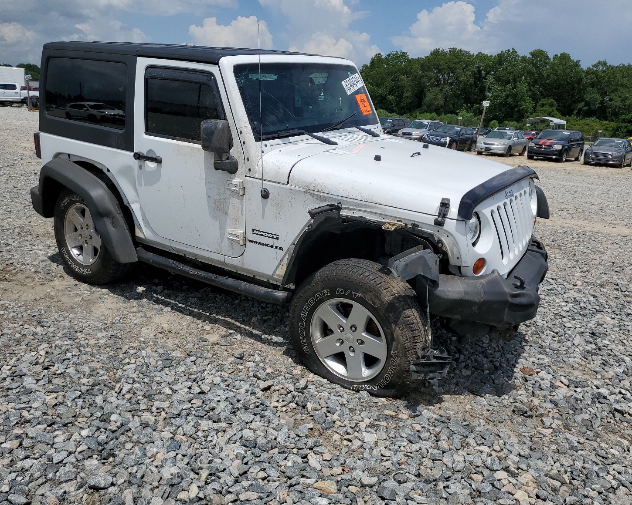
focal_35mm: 28
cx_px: 312
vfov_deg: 51.5
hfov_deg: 62.2
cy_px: 245
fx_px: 524
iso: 51
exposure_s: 1/10000
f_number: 1.5
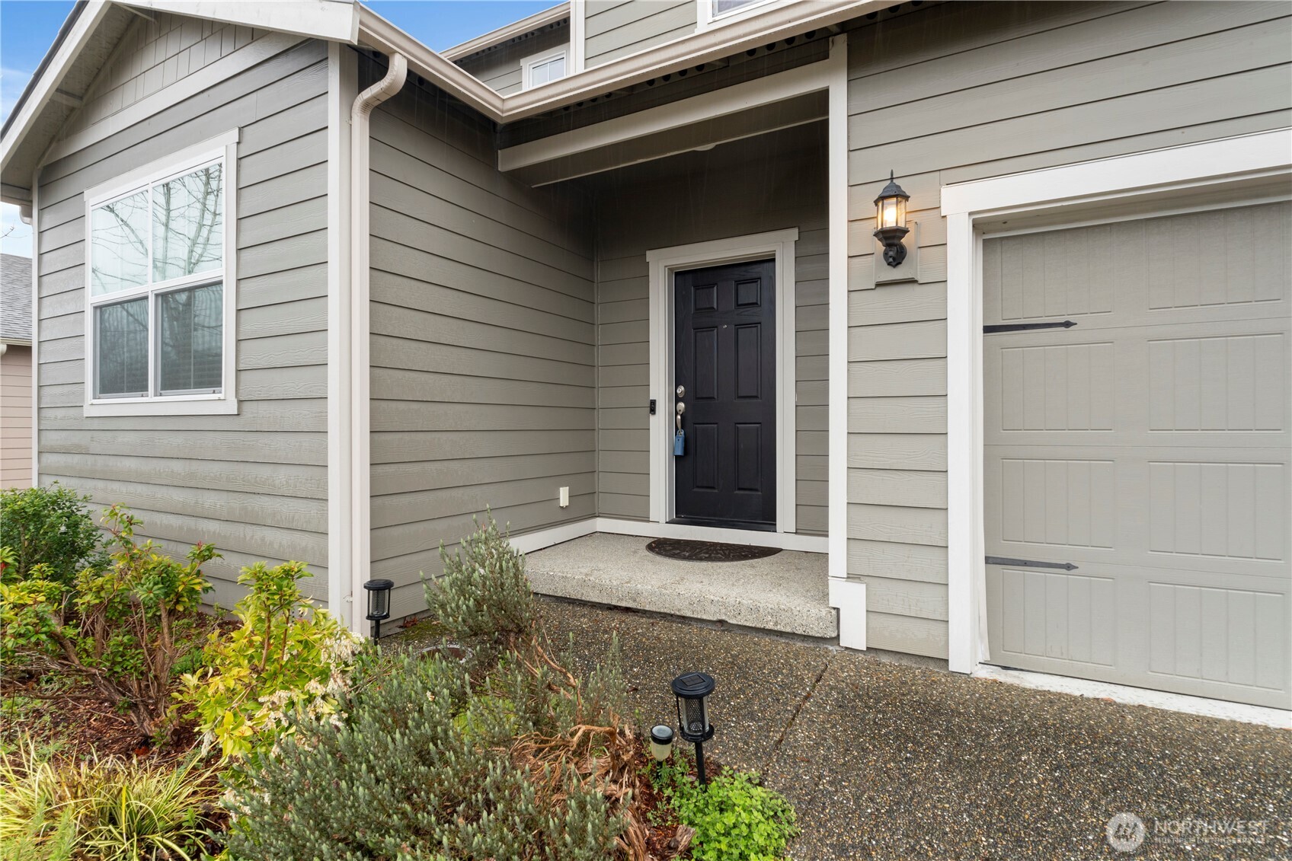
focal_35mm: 19
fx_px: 673
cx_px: 646
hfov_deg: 87.7
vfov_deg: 65.3
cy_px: 430
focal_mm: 12.5
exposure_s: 1/15
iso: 400
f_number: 9
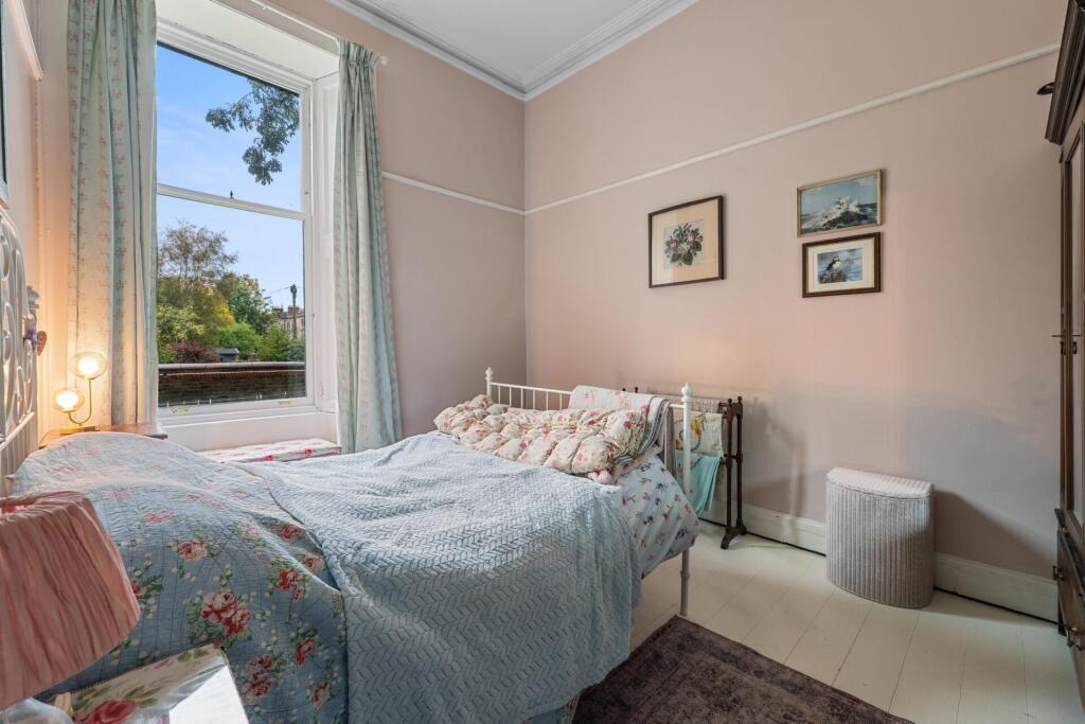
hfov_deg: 104.2
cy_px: 362
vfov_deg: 81.2
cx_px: 542
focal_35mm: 14
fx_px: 422
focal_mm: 14
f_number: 8
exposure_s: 1/1.67
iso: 640
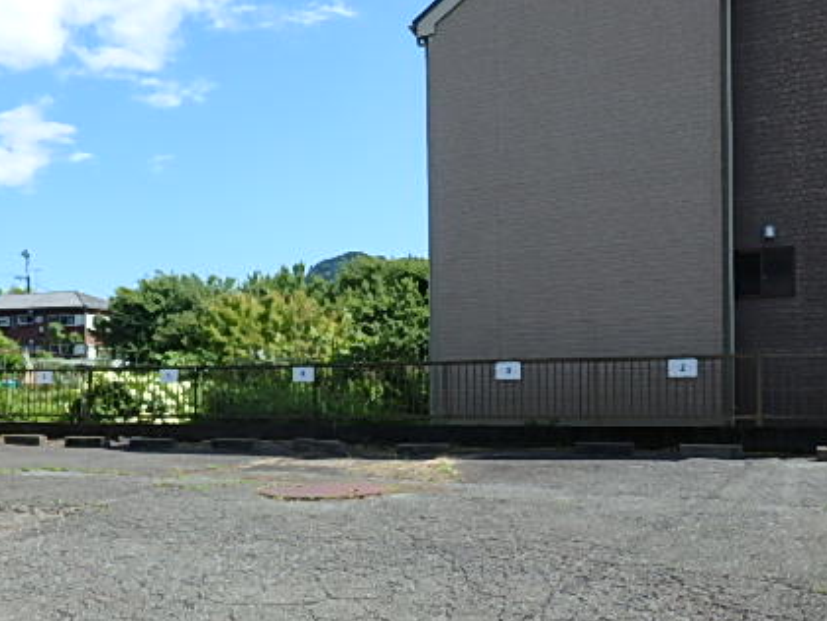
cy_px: 405
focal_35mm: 38
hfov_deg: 49.0
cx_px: 399
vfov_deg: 37.4
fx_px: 908
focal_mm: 4.5
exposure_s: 1/1250
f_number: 3
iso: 125
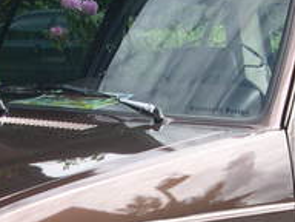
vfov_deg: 9.3
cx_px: 85
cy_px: 207
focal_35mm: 158
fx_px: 1346
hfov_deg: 12.5
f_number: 2.8
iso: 100
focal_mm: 8
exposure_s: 1/529
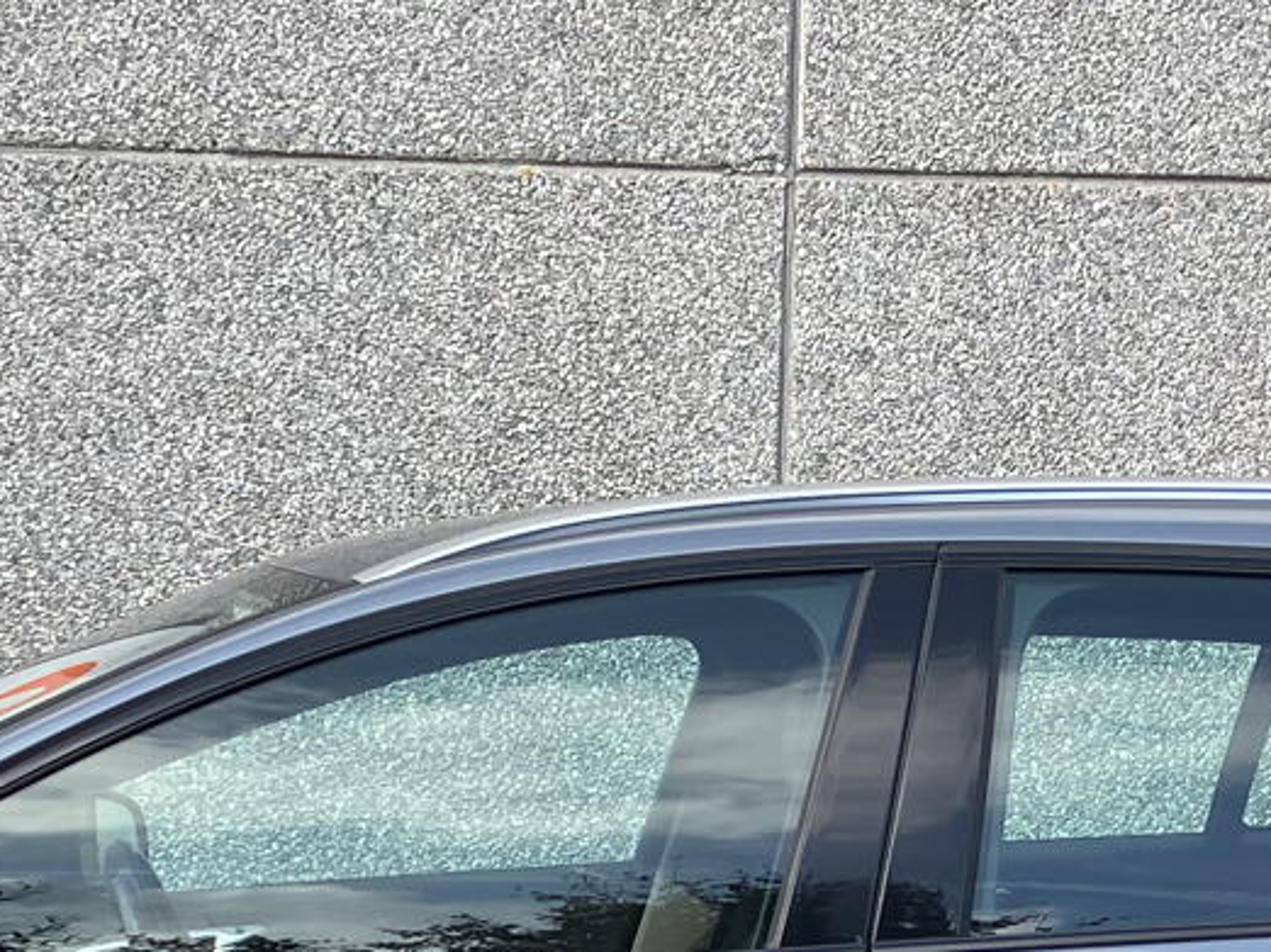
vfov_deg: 14.0
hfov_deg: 19.1
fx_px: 3780
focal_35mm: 103
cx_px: 528
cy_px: 1125
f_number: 1.8
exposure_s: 1/501
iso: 32
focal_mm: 3.99
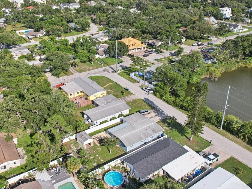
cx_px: 108
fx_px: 226
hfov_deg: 58.1
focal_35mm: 31
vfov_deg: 44.9
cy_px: 67
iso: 110
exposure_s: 1/2500
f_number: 2.8
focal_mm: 8.38
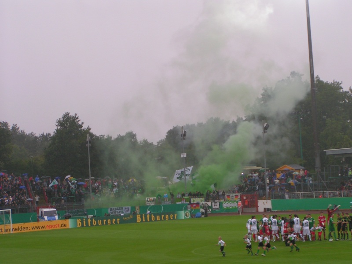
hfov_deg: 19.8
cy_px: 132
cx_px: 176
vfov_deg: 14.9
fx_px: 1007
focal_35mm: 99
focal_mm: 15.2
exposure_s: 1/100
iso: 80
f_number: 3.5
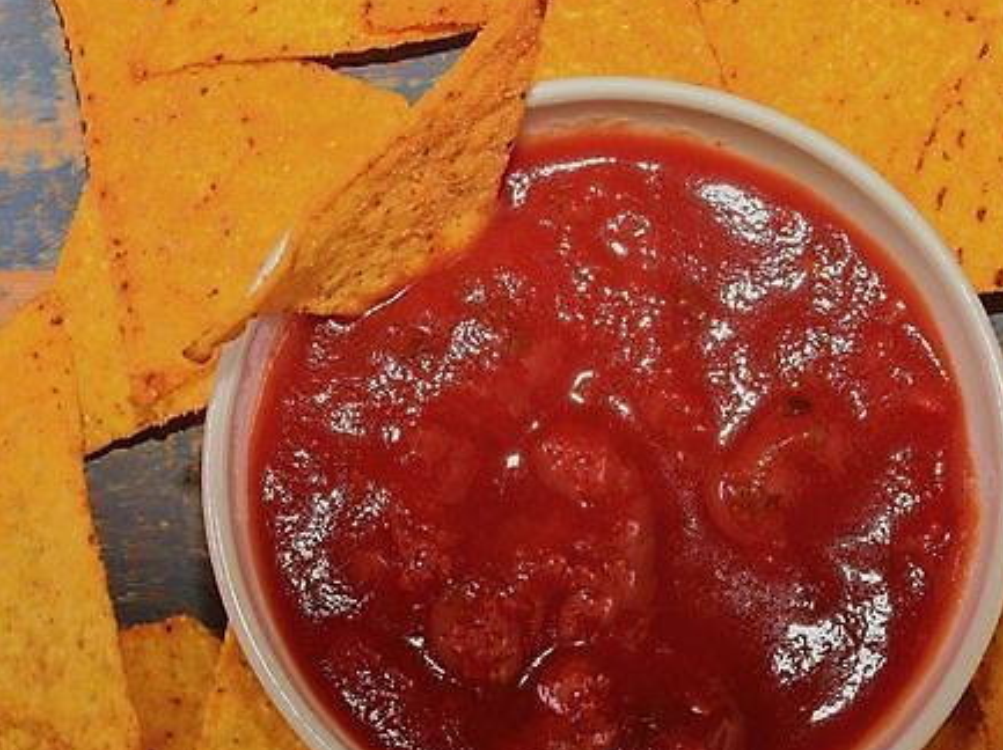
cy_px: 340
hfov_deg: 11.0
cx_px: 693
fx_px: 5211
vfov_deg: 8.2
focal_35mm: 180
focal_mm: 90
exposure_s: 1/20
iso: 100
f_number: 16
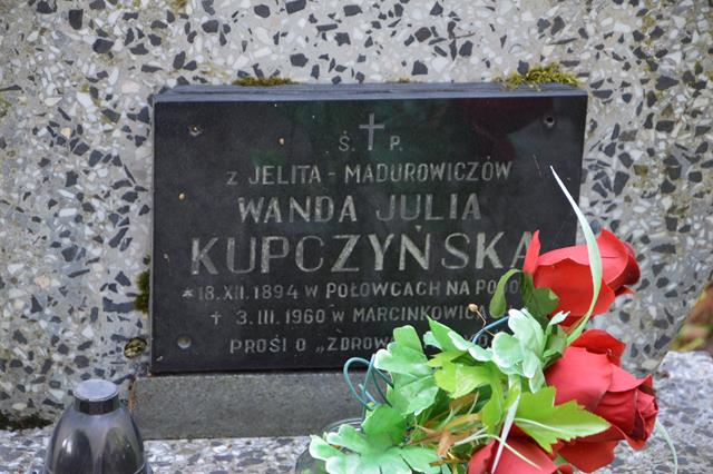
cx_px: 356
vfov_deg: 8.7
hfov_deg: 13.0
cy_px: 237
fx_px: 3118
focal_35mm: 158
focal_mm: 105
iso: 560
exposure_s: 1/60
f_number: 5.6
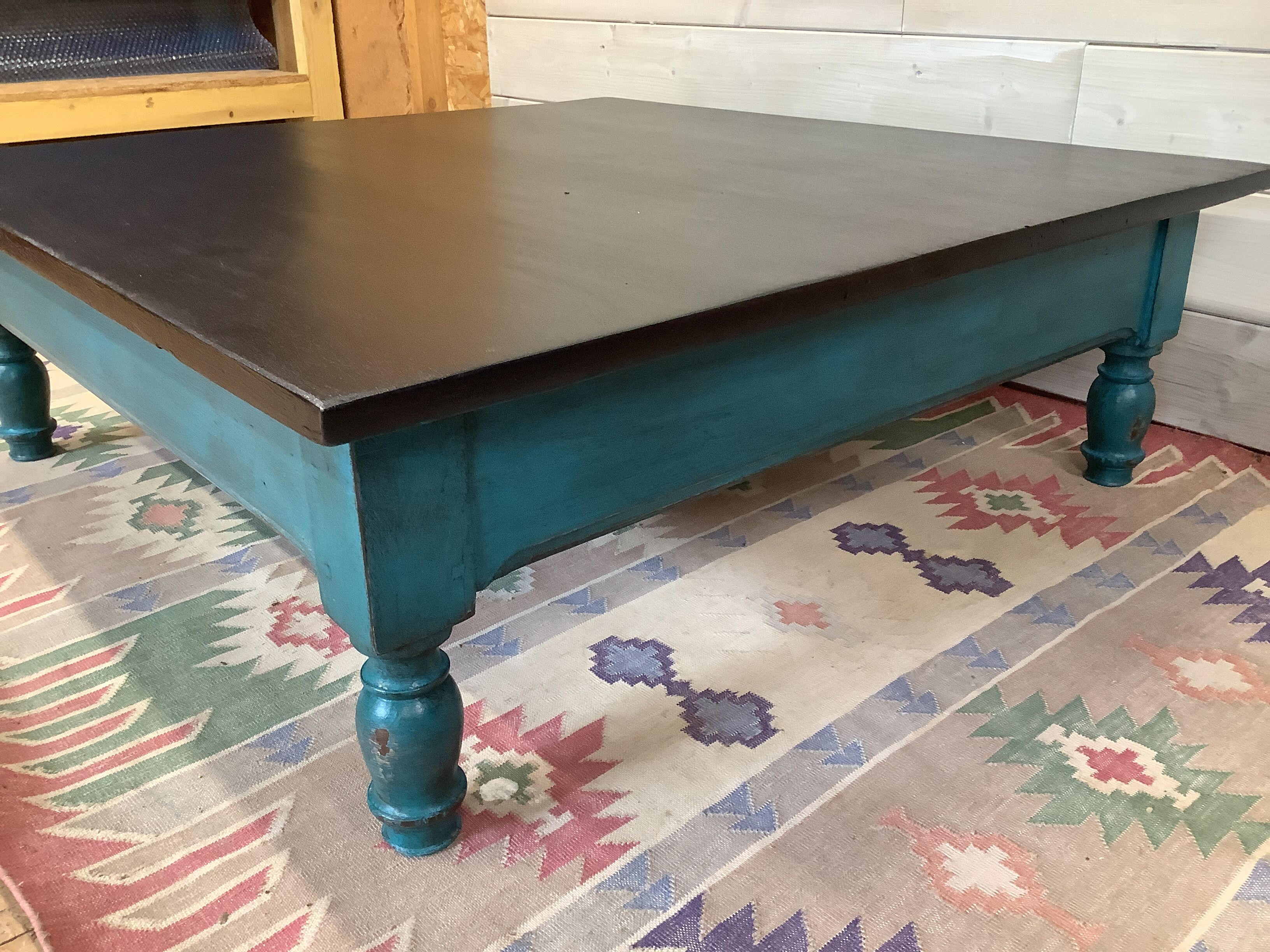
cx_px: 635
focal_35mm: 31
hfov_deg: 58.4
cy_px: 476
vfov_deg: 45.4
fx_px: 1137
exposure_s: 1/50
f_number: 2.4
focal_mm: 3.3
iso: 200
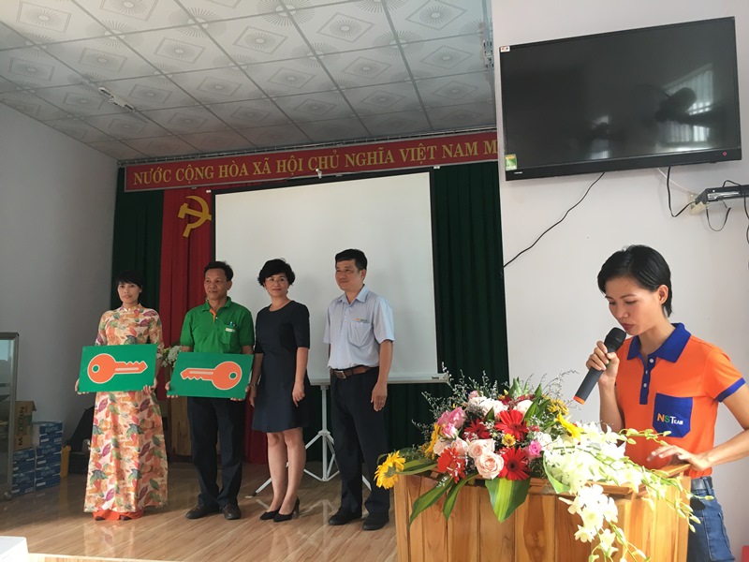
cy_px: 281
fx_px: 627
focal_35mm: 29
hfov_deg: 61.7
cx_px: 374
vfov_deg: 48.2
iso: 40
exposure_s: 1/33
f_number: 2.2
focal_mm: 4.15
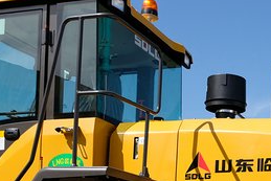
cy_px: 238
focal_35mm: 74
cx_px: 277
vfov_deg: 17.3
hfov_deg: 25.8
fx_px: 557
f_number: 5.6
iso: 200
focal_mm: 16
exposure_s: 1/800
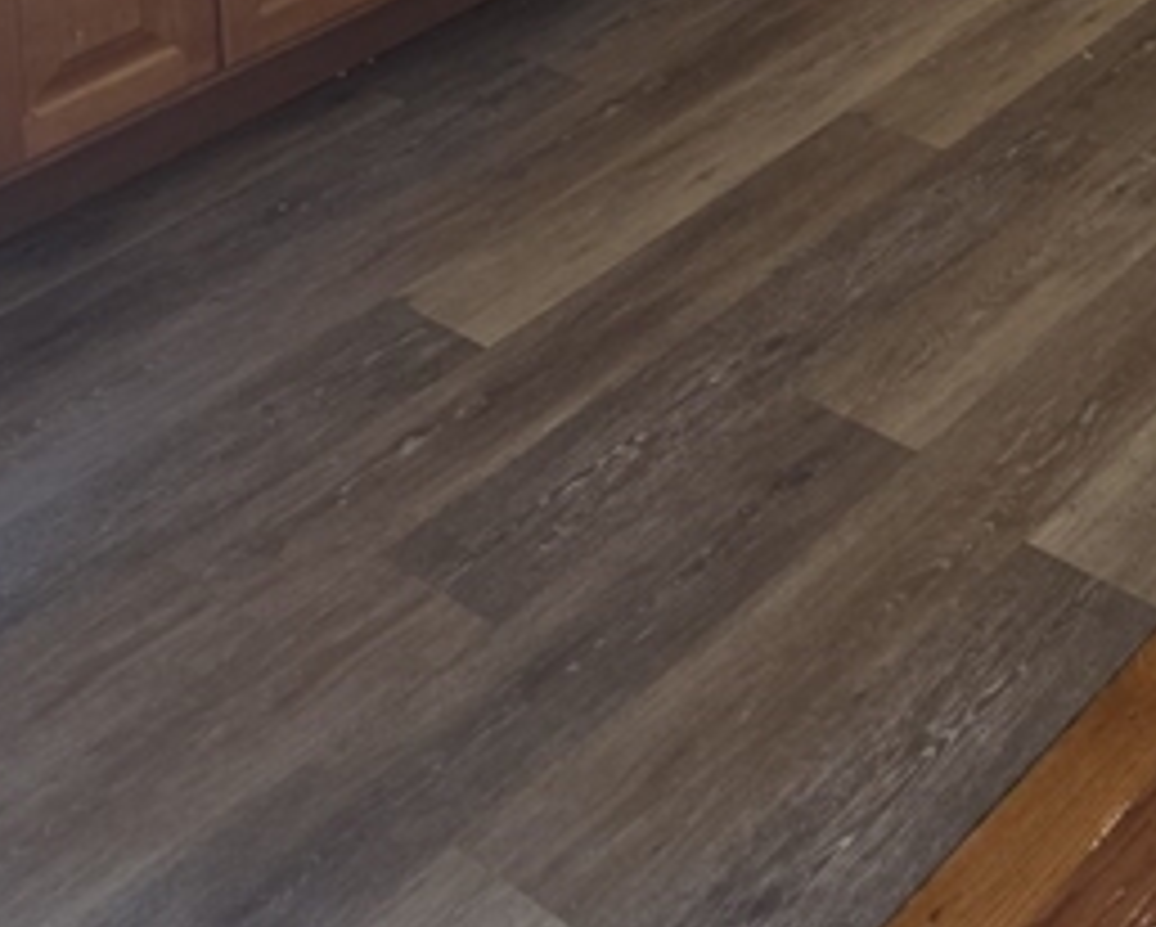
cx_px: 1044
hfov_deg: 27.3
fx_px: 2294
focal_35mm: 67
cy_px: -756
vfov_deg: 18.0
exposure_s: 1/60
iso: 25
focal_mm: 5.4
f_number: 1.8
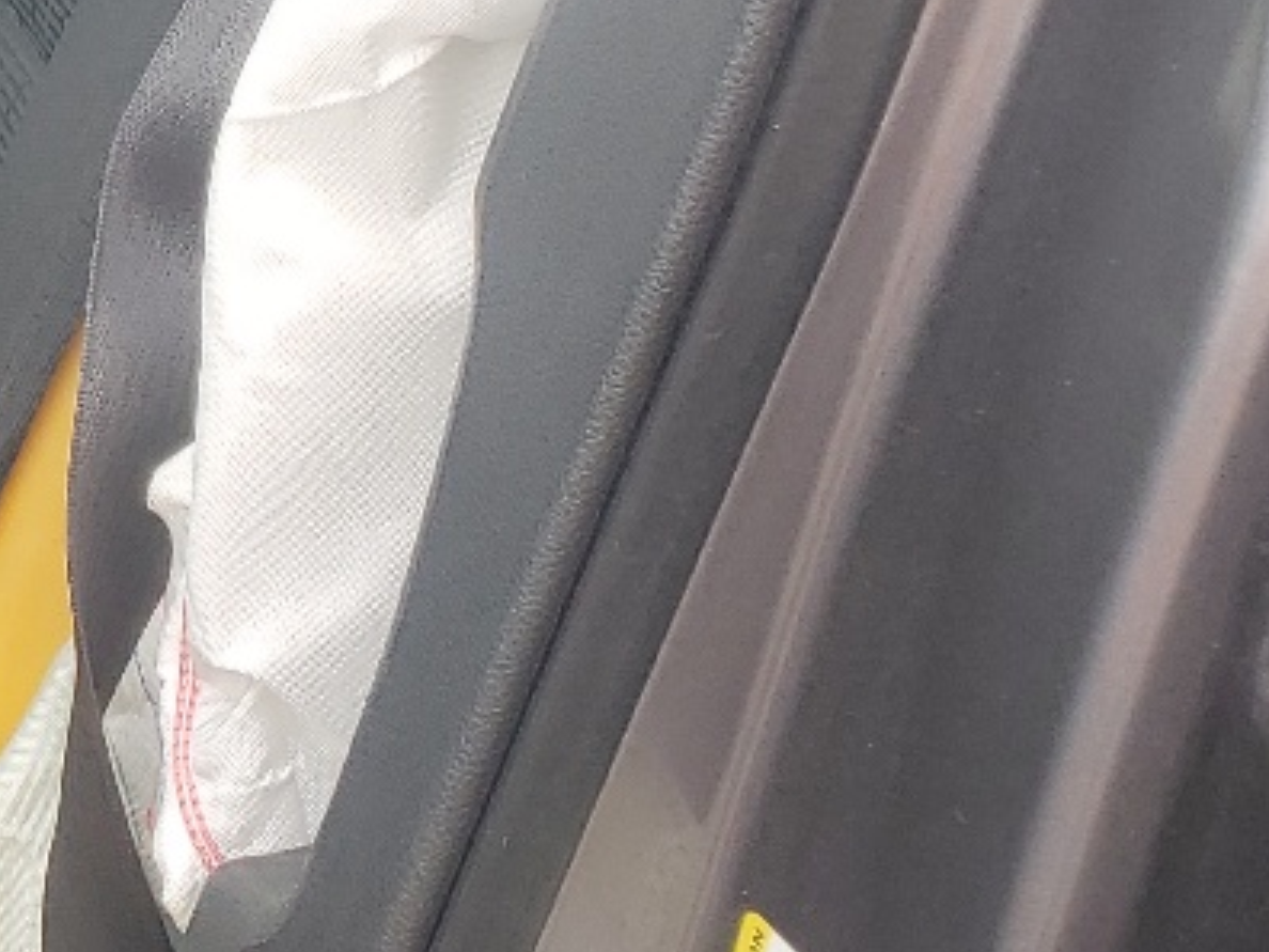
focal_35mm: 105
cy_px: 3
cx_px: -1234
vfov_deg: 13.9
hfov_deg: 15.3
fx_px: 3849
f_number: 1.5
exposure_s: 1/303
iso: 50
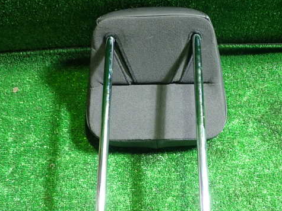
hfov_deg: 39.6
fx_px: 391
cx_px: 154
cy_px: 106
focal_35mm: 48
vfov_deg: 30.3
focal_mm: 6.83
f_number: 2.7
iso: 800
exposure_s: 1/30
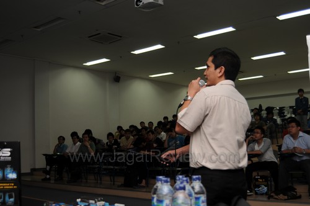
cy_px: 103
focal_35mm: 42
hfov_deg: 46.5
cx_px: 155
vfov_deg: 31.8
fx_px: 361
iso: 200
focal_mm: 28
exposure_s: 1/60
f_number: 3.5
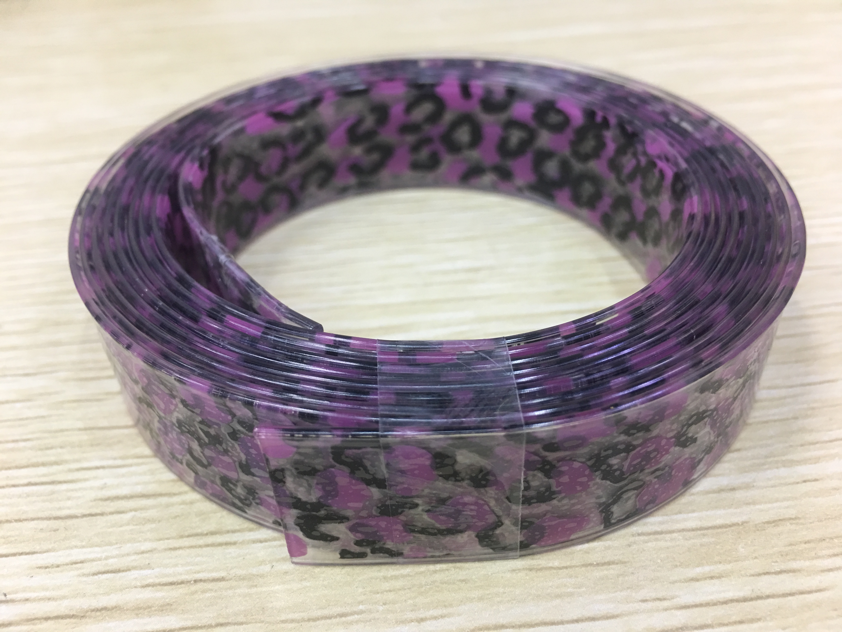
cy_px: 316
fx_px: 705
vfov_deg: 48.2
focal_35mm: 29
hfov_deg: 61.7
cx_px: 421
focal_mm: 4.15
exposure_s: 1/17
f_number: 2.2
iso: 50
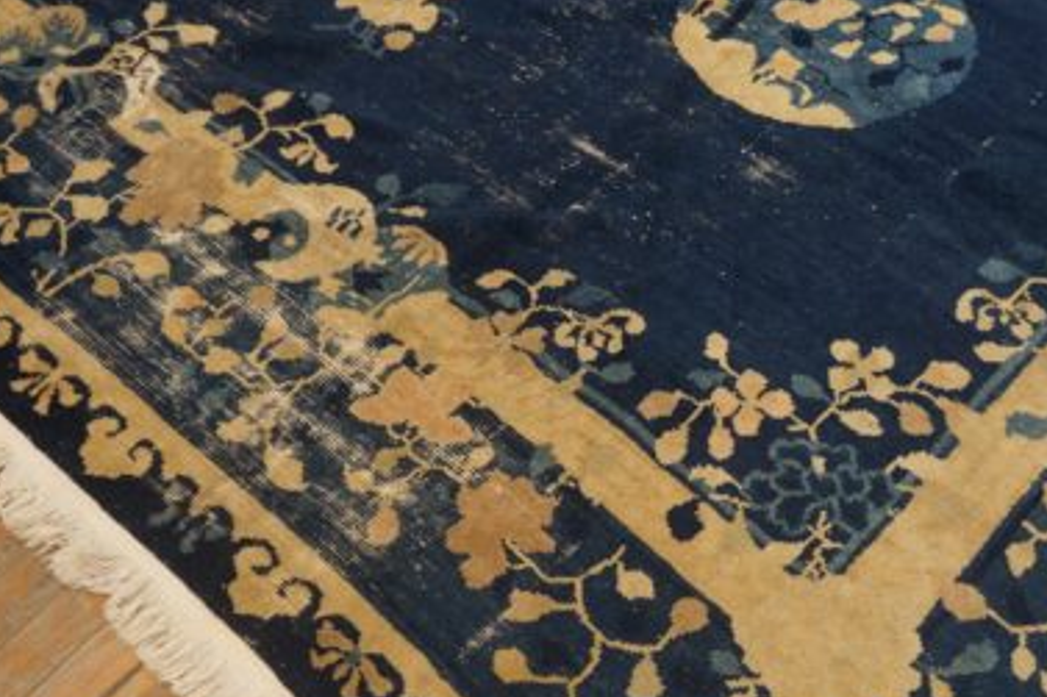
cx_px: 772
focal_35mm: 43
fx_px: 1250
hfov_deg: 44.1
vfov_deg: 30.8
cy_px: 485
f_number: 4
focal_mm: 18
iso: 640
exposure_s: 1/60
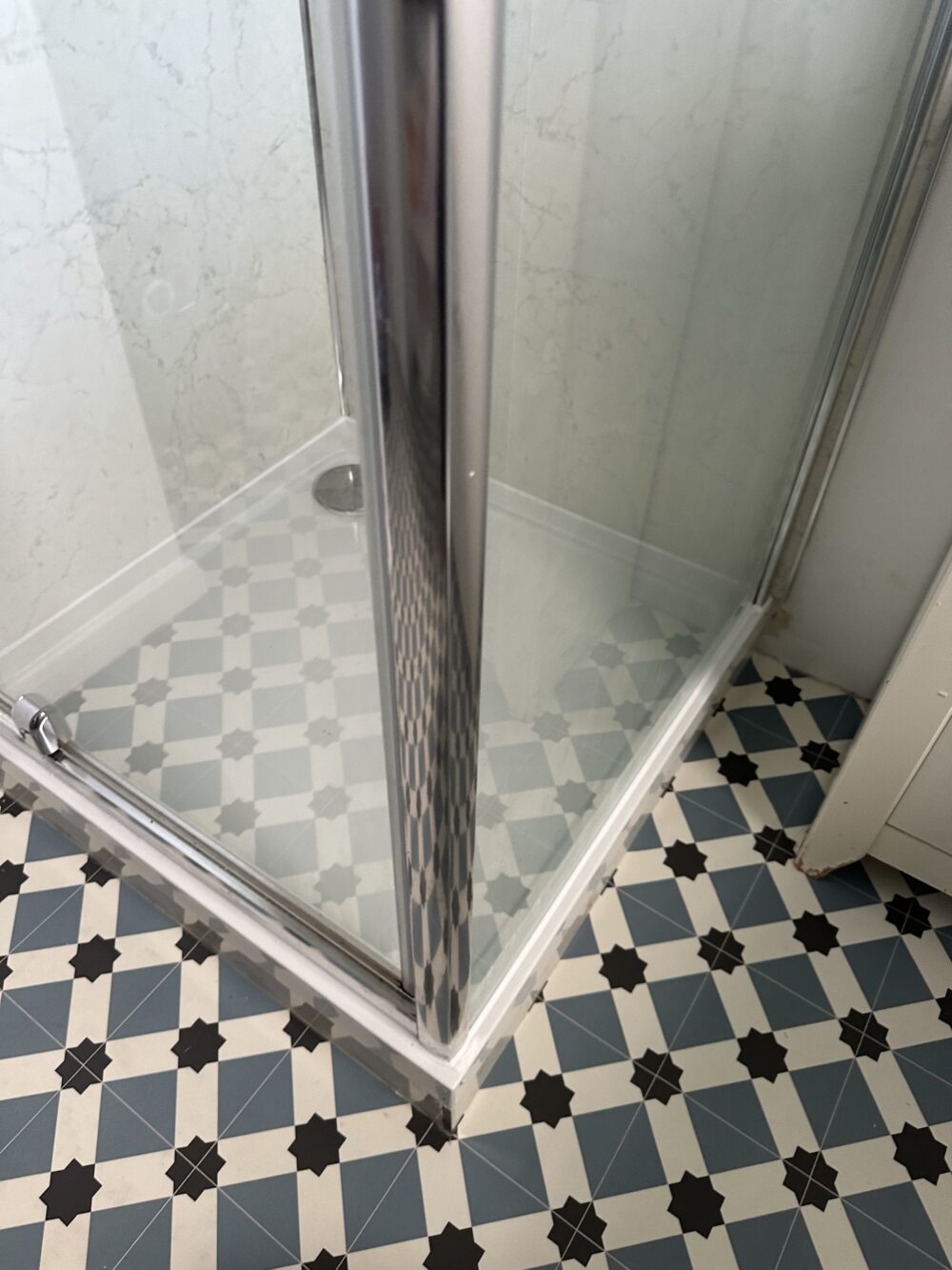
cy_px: 635
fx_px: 880
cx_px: 476
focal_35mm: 24
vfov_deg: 71.6
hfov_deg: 56.8
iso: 250
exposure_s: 1/60
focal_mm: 6.86
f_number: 1.78
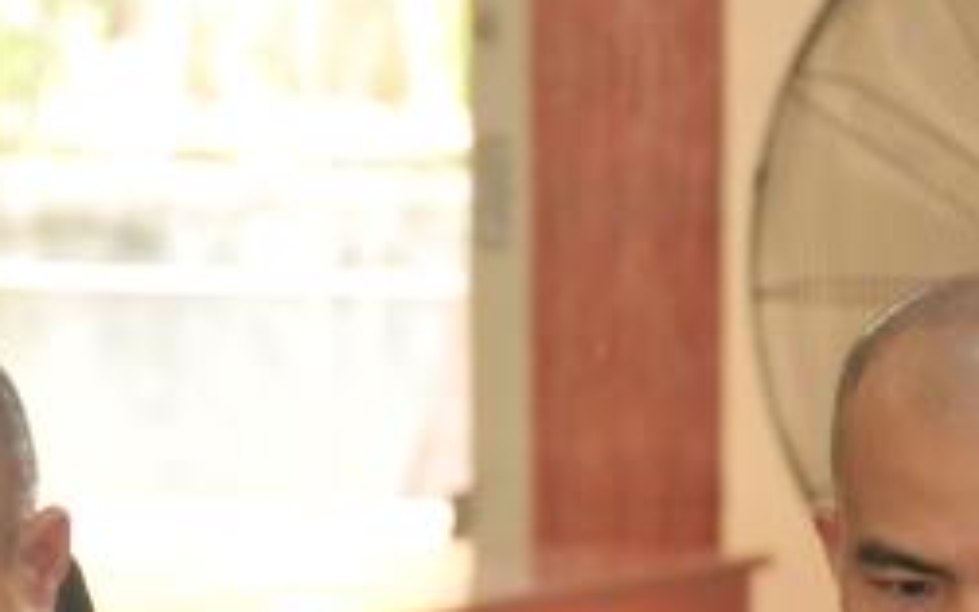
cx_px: 488
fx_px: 10923
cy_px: 727
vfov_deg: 3.2
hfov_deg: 5.1
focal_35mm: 409
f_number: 5.6
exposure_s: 1/50
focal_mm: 105
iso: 1000
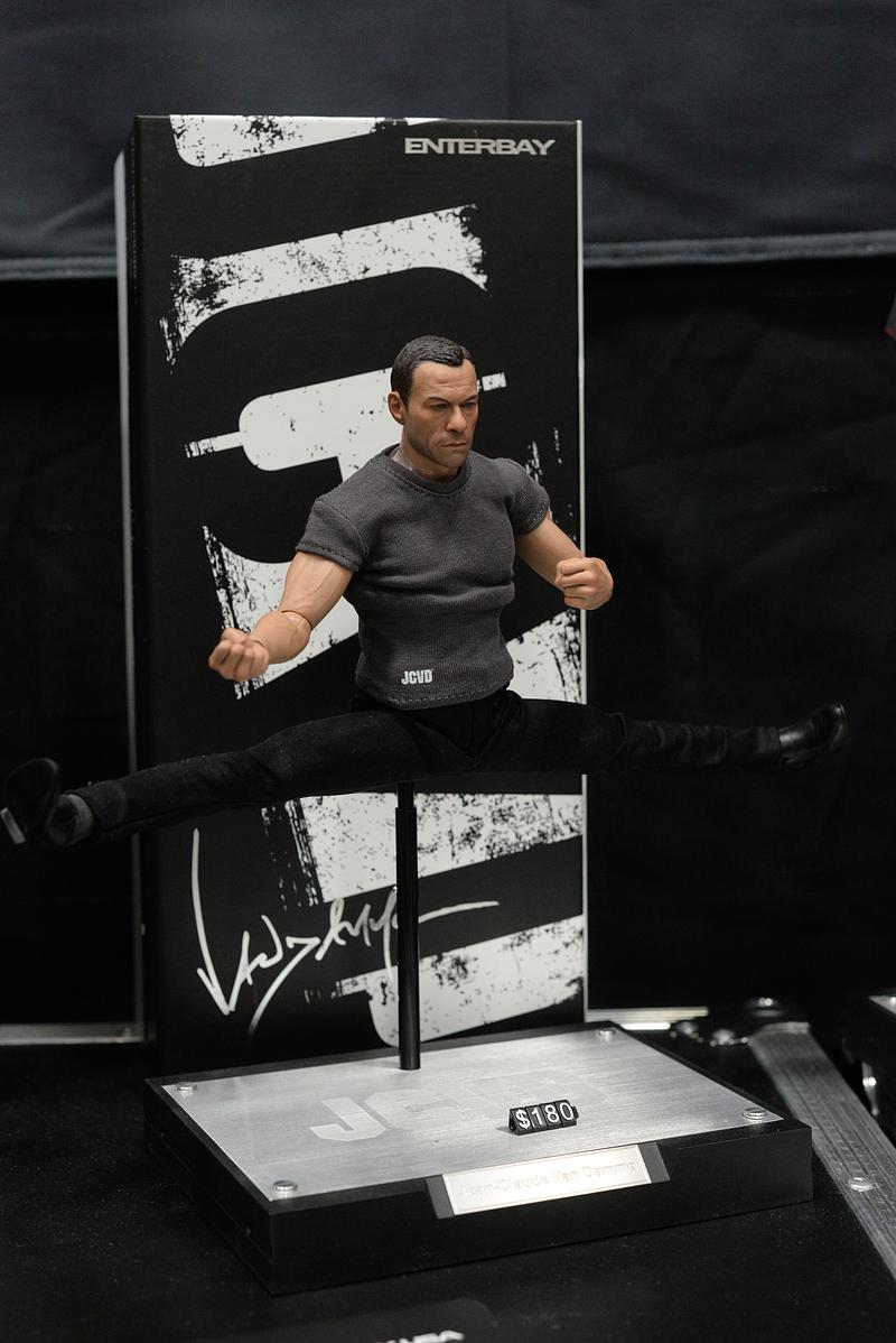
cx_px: 448
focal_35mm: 50
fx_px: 1864
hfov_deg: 27.0
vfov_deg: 39.6
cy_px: 672
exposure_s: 1/80
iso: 3200
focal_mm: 50
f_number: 5.6
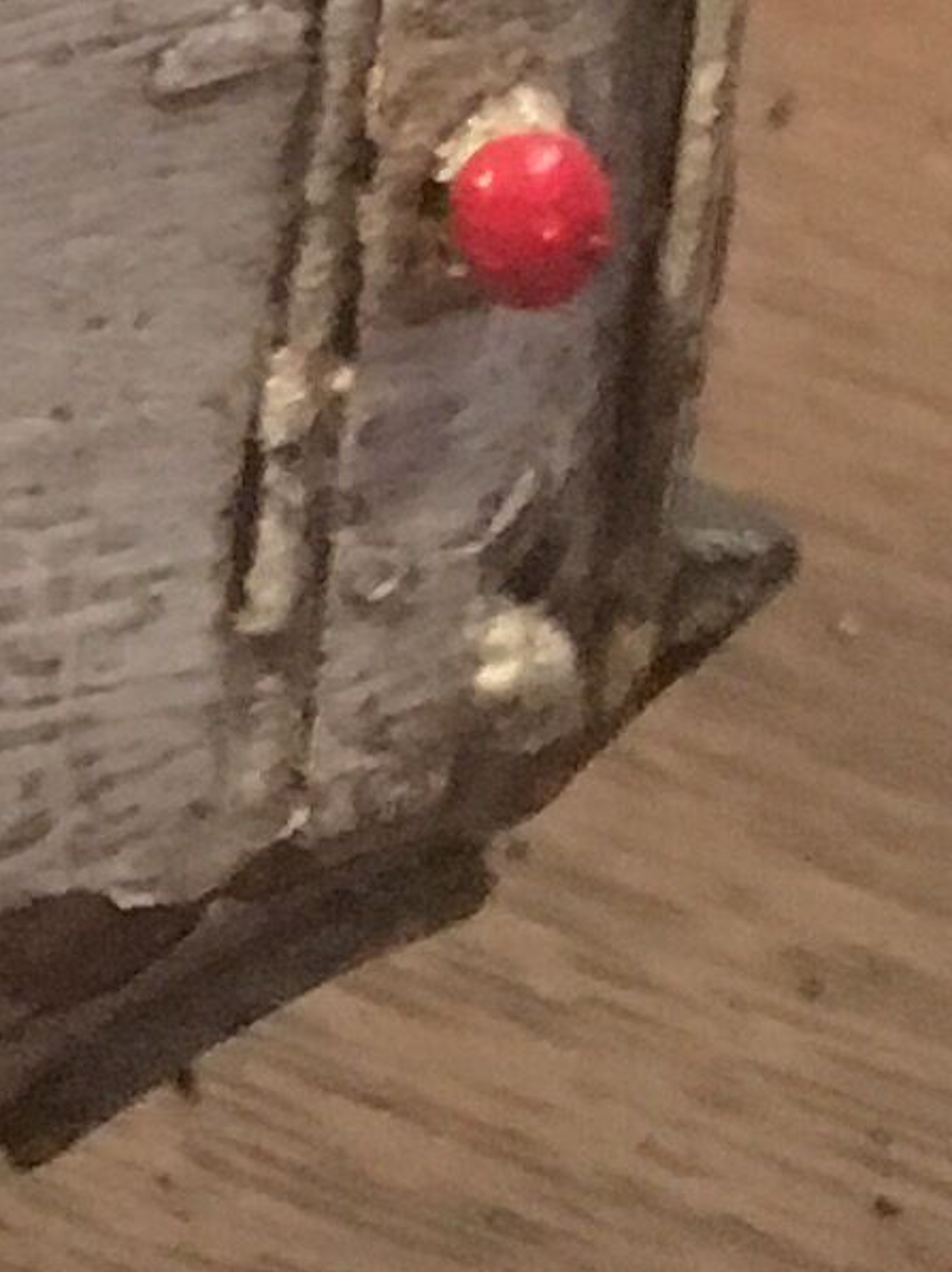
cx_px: -1587
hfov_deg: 7.0
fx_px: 7195
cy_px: -1636
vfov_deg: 9.2
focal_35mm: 196
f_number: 2.2
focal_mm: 4.15
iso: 500
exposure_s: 1/17
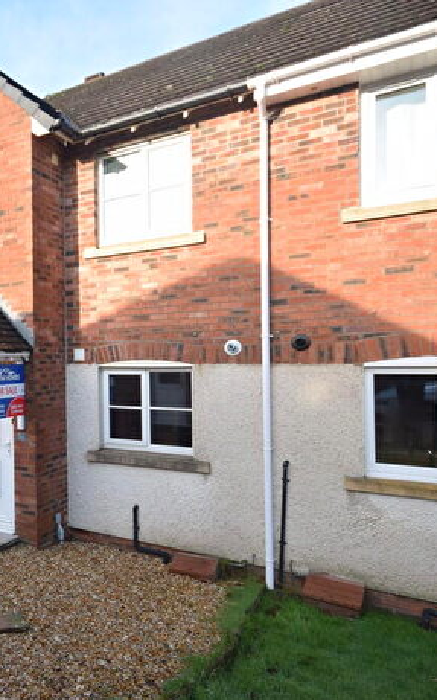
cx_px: -6
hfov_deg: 39.1
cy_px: 355
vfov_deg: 66.5
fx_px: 533
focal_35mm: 28
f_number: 8
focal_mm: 12
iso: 400
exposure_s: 1/250
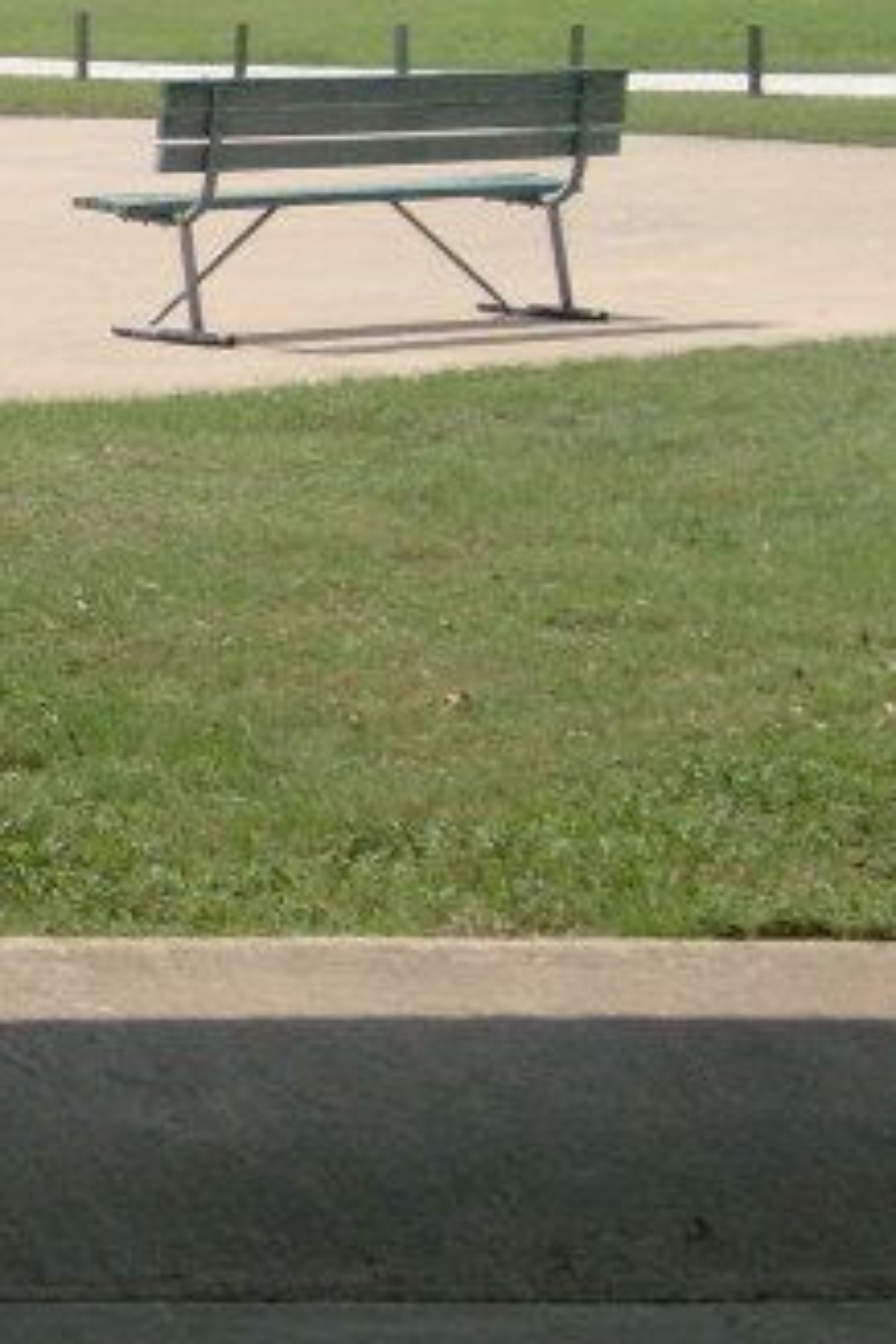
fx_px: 4256
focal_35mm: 114
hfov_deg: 11.5
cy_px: 423
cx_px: -497
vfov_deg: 17.9
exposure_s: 1/250
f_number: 7.1
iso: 80
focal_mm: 5.8
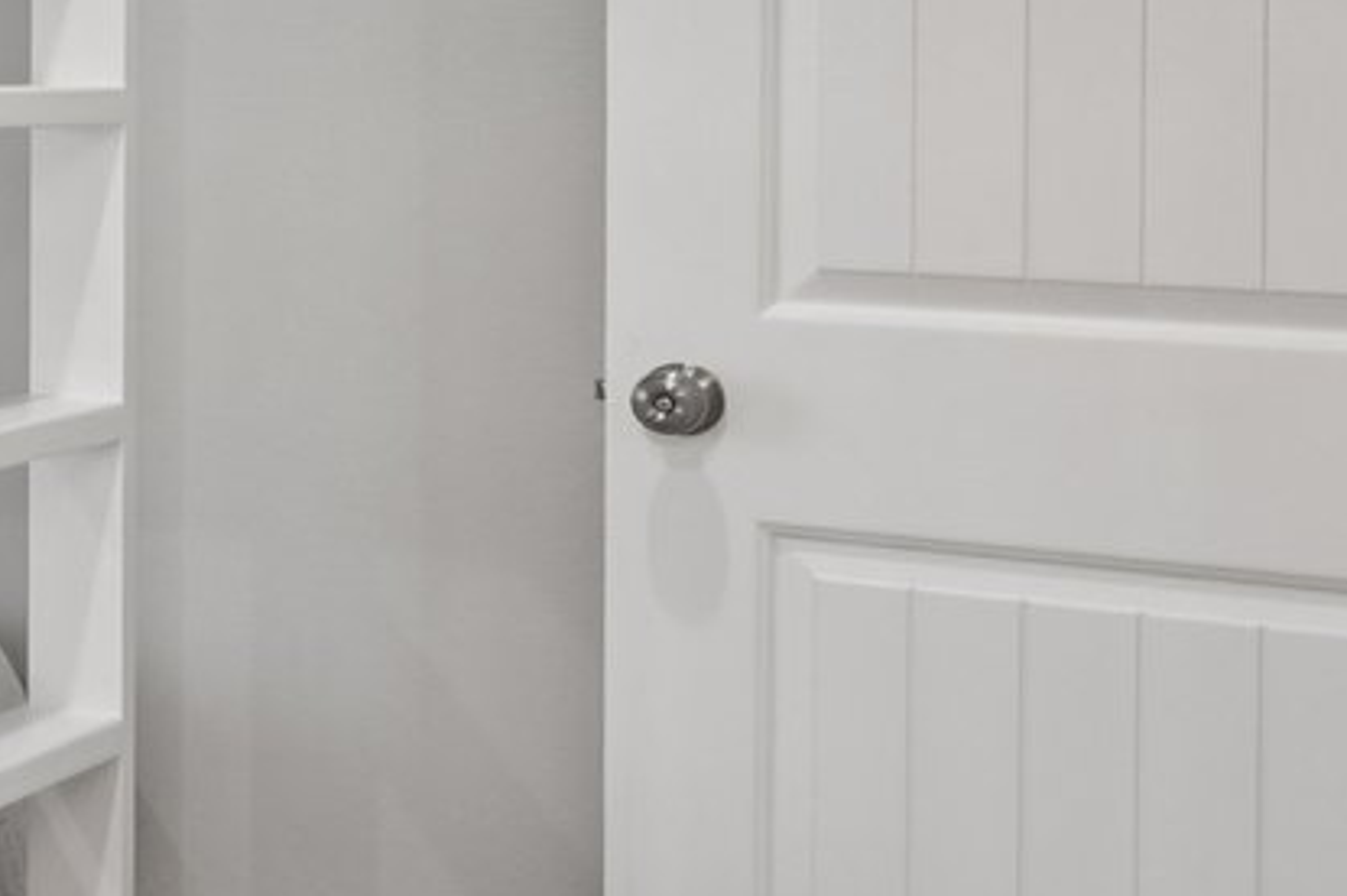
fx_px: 2953
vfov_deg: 17.0
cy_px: 54
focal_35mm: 79
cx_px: -1483
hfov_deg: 17.1
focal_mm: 16
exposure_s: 1/45
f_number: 8
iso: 400
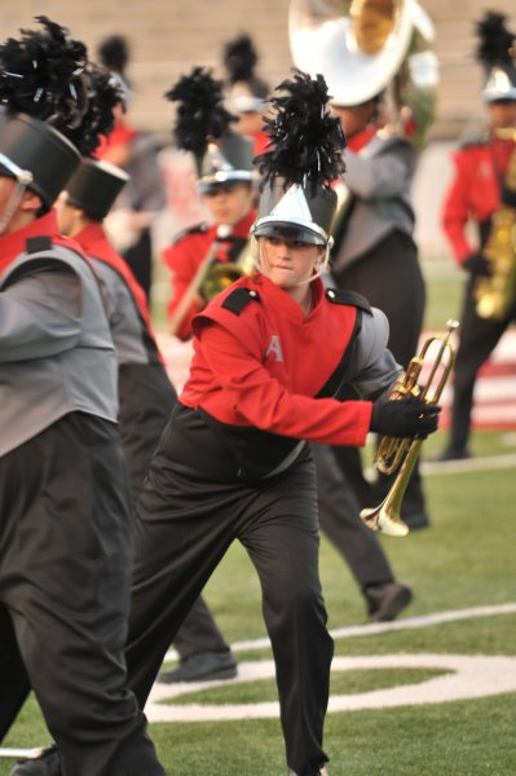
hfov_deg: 4.6
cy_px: 388
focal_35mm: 300
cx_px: 258
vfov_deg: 6.9
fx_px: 6461
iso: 200
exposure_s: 1/100
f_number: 2.8
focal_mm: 200
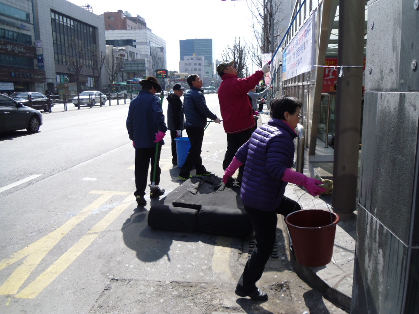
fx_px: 375
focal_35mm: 31
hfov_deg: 58.4
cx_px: 210
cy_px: 157
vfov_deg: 45.4
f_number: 3.3
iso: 80
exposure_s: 1/558
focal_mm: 5.6
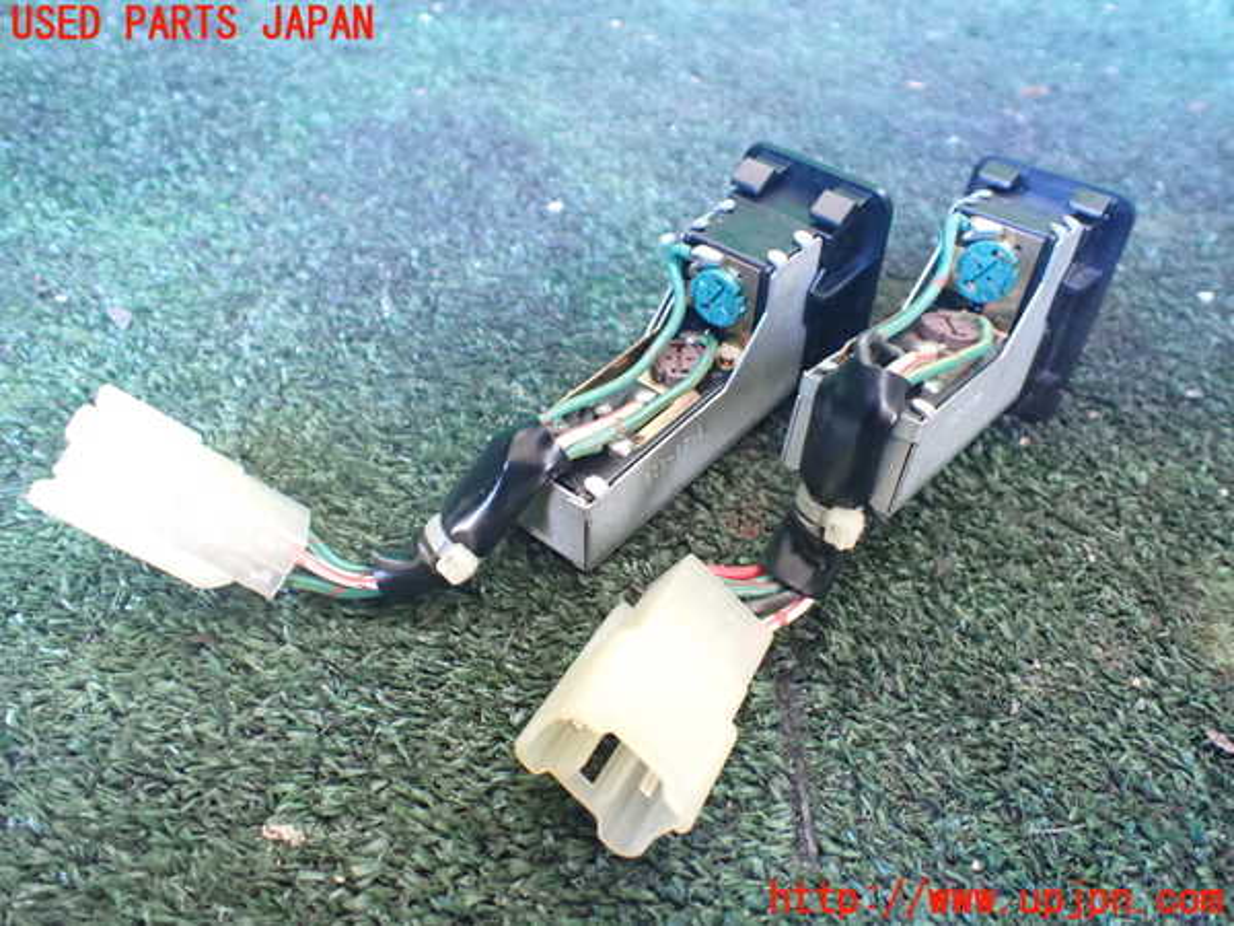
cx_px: 617
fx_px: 1069
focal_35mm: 30
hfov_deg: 60.0
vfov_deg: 46.8
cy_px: 463
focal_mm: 5.4
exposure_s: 1/30
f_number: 2.3
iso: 1250
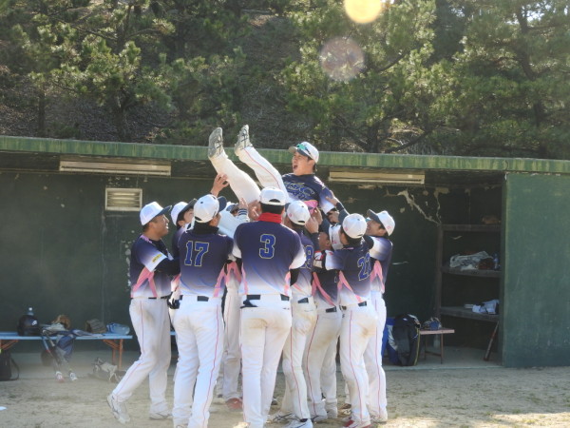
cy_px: 214
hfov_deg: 24.4
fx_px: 1317
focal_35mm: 80
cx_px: 285
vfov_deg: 18.4
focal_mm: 14.3
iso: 100
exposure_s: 1/200
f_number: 4.5
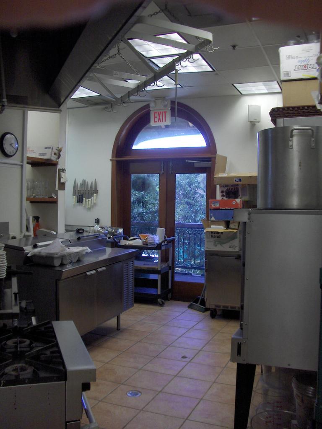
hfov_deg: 40.7
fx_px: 434
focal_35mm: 35
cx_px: 161
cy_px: 214
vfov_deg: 52.6
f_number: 2.6
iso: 200
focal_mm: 5.8
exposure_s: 1/89.2
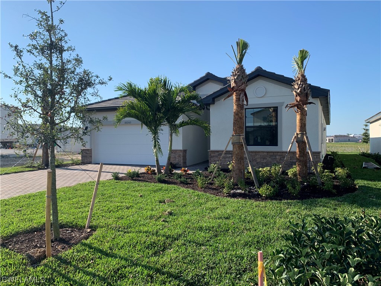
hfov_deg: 67.3
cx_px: 190
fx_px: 286
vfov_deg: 53.1
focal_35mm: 26
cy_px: 143
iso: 25
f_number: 1.8
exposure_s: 1/1748
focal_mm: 4.25
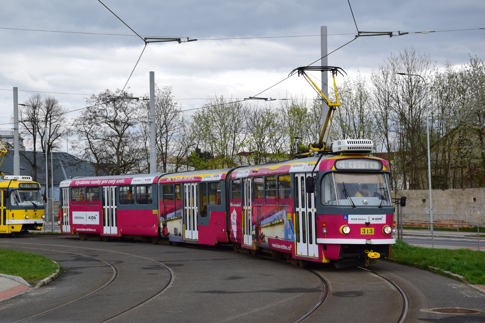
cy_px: 162
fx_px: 970
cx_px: 242
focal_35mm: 72
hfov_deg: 28.1
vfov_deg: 18.9
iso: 400
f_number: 6.3
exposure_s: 1/500
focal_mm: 48
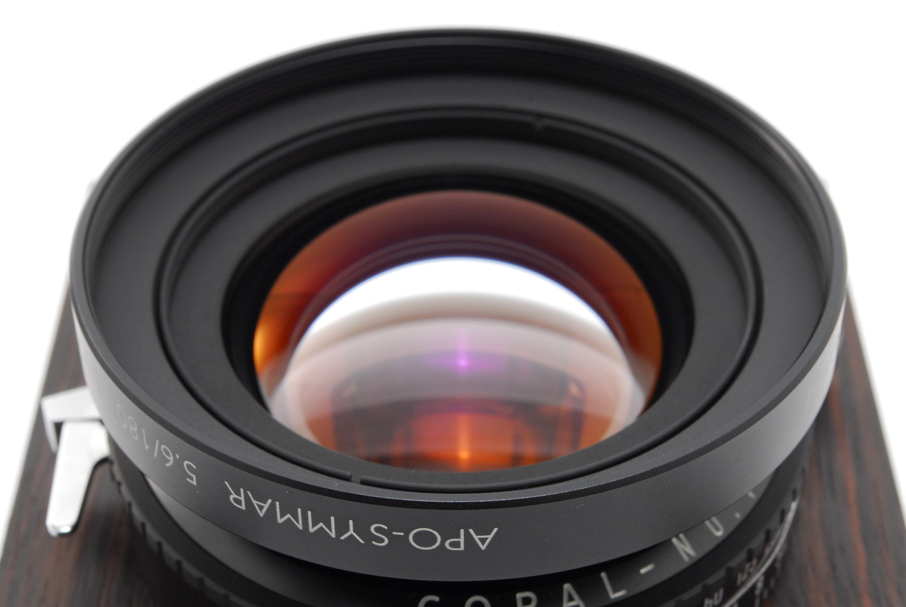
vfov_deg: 16.6
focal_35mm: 82
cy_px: 304
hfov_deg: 24.6
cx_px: 453
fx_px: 2079
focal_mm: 55
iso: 400
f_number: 16
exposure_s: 1/100
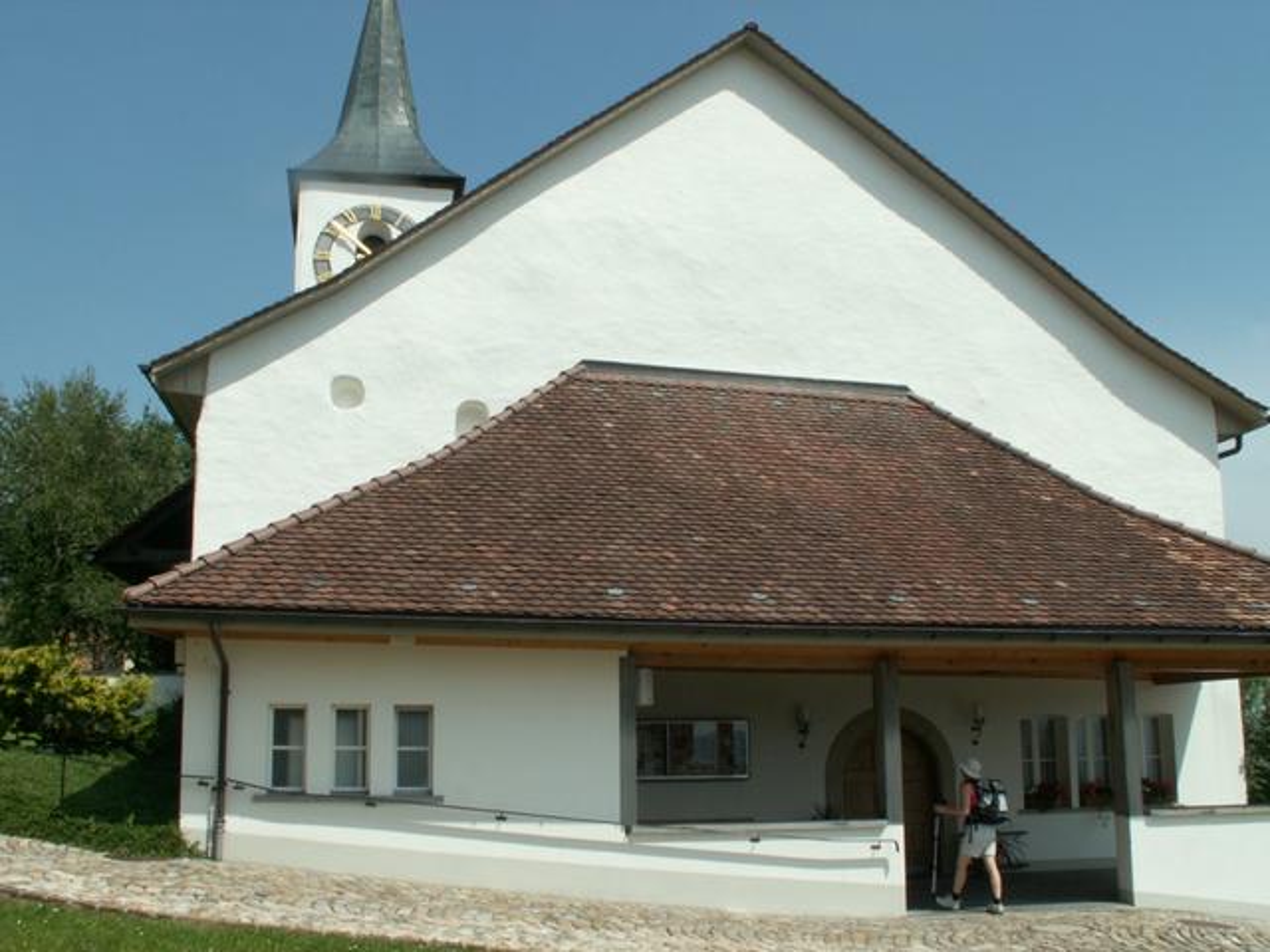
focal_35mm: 35
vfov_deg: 40.7
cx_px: 635
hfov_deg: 52.6
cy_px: 476
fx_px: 1284
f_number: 7.1
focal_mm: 5.86
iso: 50
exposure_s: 1/250
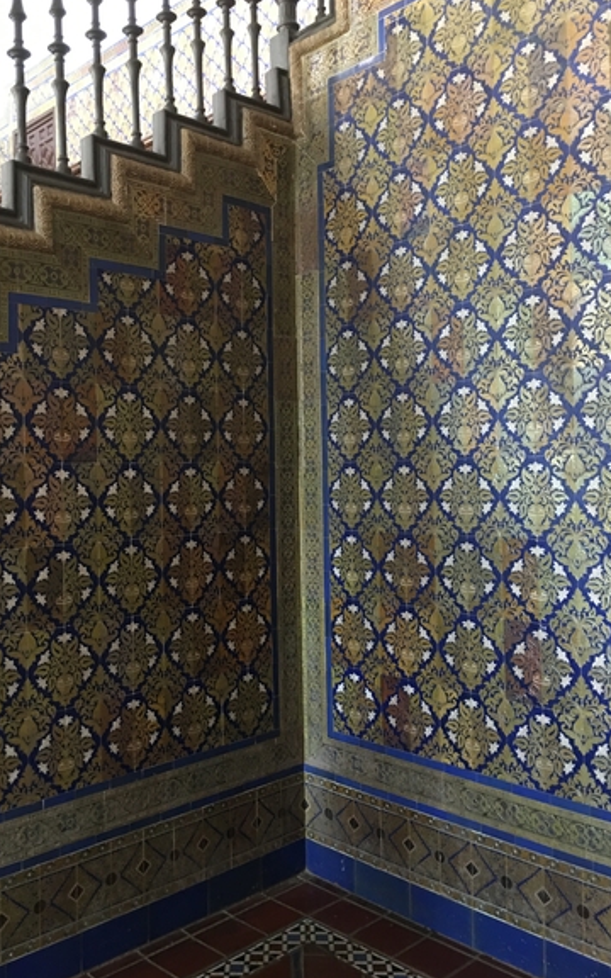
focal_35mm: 32
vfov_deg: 59.6
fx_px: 853
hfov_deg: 39.2
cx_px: 241
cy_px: 481
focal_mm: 4.15
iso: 80
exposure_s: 1/10
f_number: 2.2
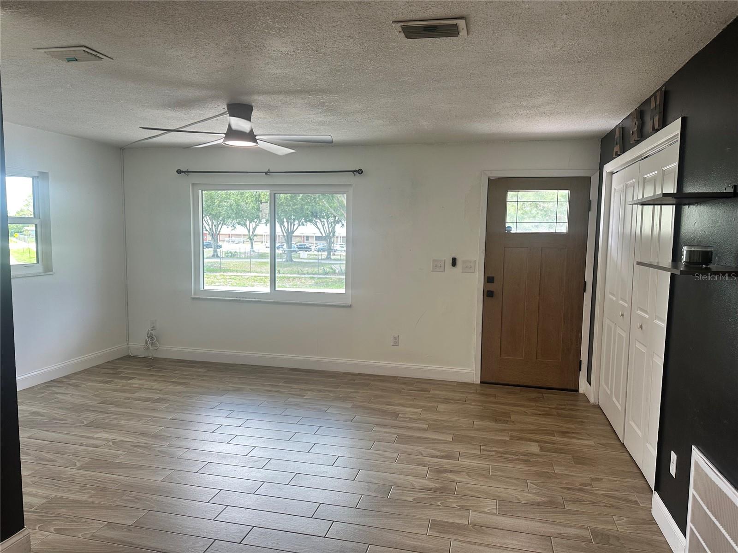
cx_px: 369
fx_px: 512
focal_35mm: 24
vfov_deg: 56.8
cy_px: 276
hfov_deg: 71.6
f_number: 1.78
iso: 100
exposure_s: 1/120
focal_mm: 6.86
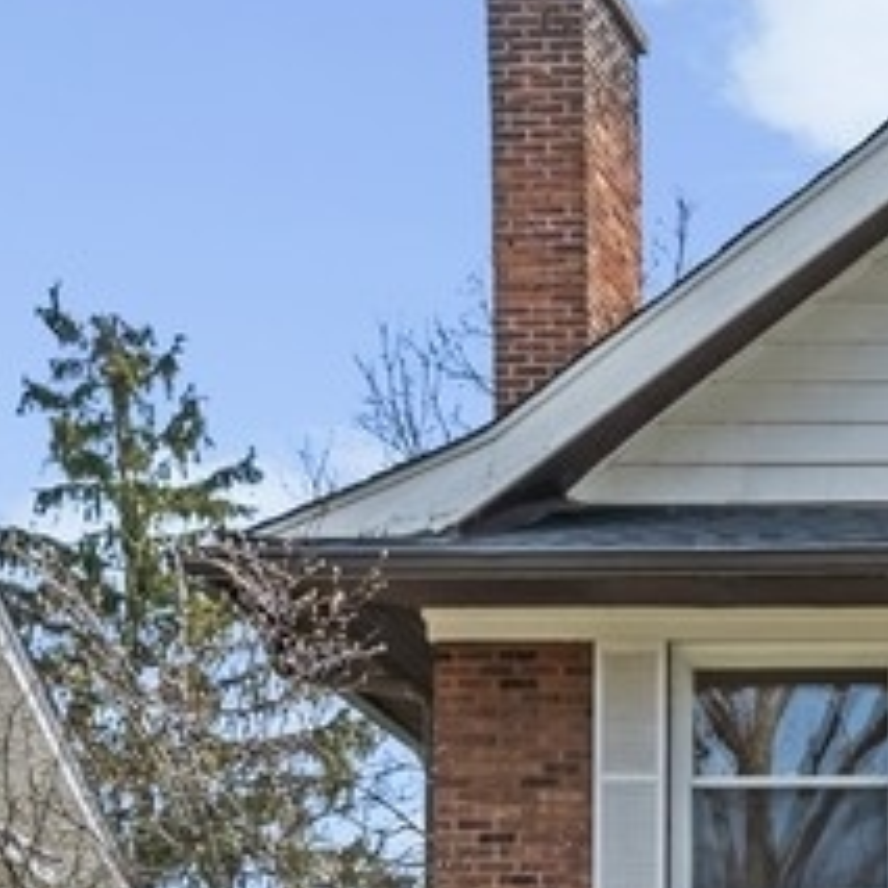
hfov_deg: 14.2
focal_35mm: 111
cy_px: 865
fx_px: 3222
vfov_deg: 15.4
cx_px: 1501
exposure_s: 1/250
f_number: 9.5
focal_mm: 21
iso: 200
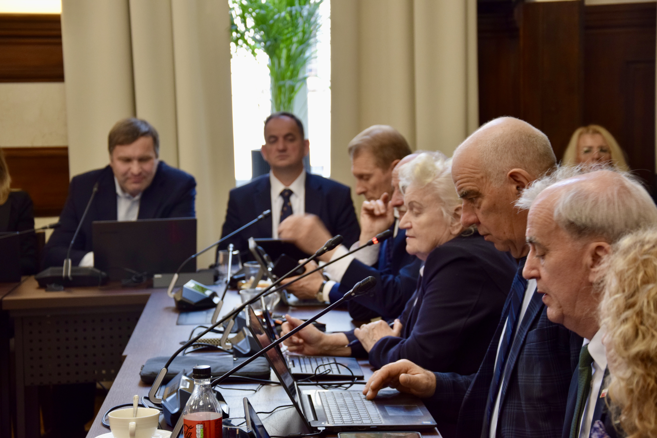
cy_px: 219
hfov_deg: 26.0
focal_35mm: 78
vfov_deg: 17.5
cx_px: 328
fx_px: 1423
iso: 720
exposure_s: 1/60
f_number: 5
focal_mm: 52
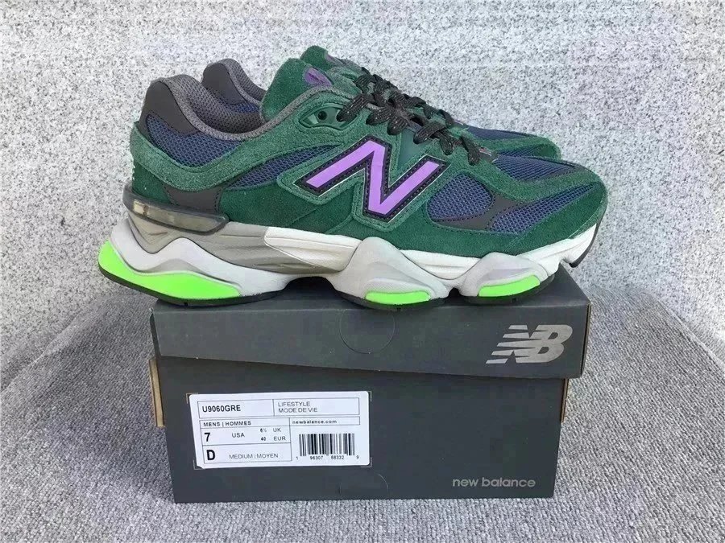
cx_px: 362
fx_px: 649
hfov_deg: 58.4
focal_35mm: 31
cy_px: 272
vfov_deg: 45.4
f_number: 2.4
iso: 25
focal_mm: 3.3
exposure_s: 1/197
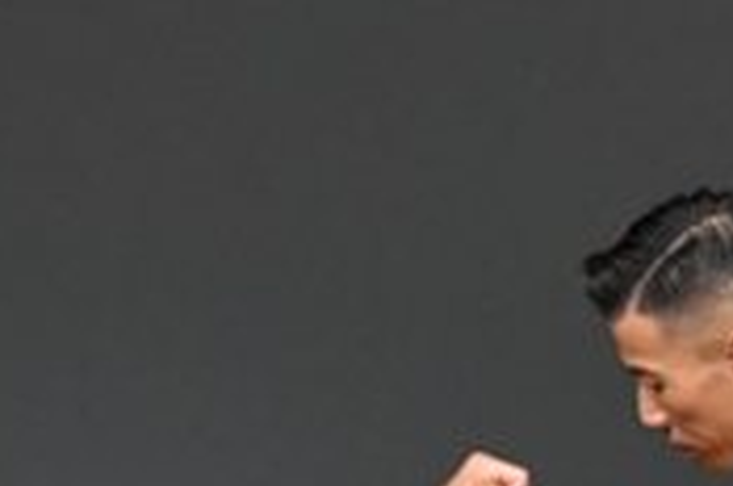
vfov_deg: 0.9
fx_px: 31075
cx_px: 965
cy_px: 905
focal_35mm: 1529
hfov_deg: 1.4
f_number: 5.6
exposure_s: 1/400
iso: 4000
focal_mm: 230
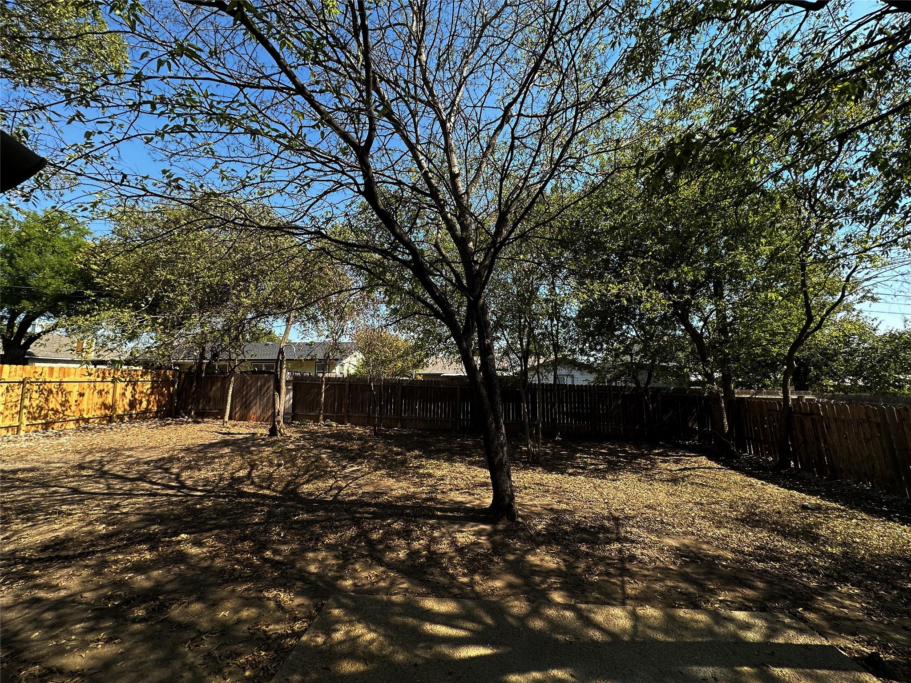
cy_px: 342
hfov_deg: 102.1
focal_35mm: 14
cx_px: 456
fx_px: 368
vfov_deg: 85.7
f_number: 2.2
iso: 40
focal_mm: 2.22
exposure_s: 1/548
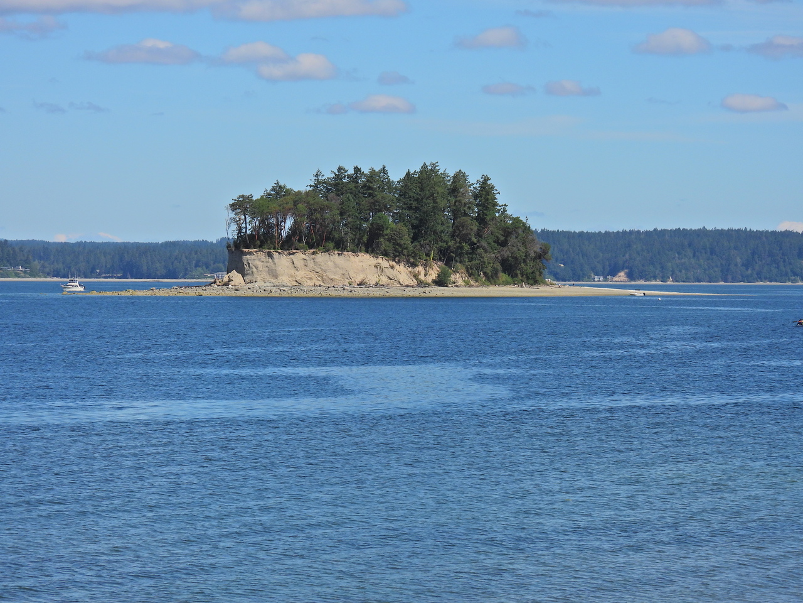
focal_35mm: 135
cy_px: 302
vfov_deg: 11.0
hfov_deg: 14.6
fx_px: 3132
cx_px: 402
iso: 100
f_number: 4
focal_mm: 24.1
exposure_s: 1/1600
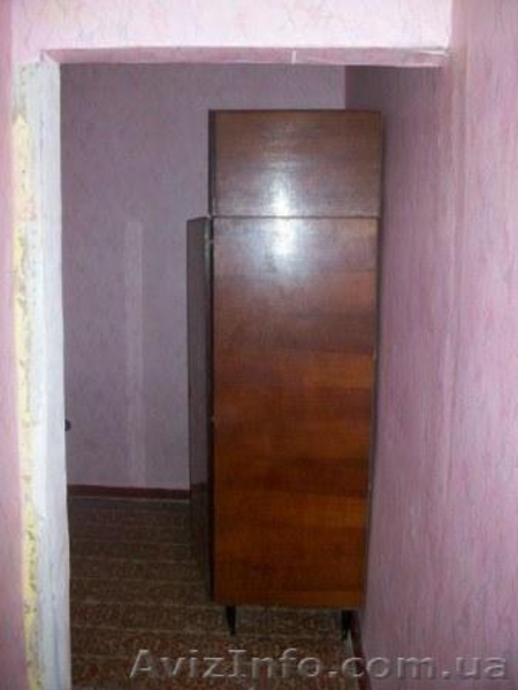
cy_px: 345
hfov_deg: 41.8
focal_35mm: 34
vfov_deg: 54.0
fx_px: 678
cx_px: 259
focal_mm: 5.7
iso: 160
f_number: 2.8
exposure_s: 1/60
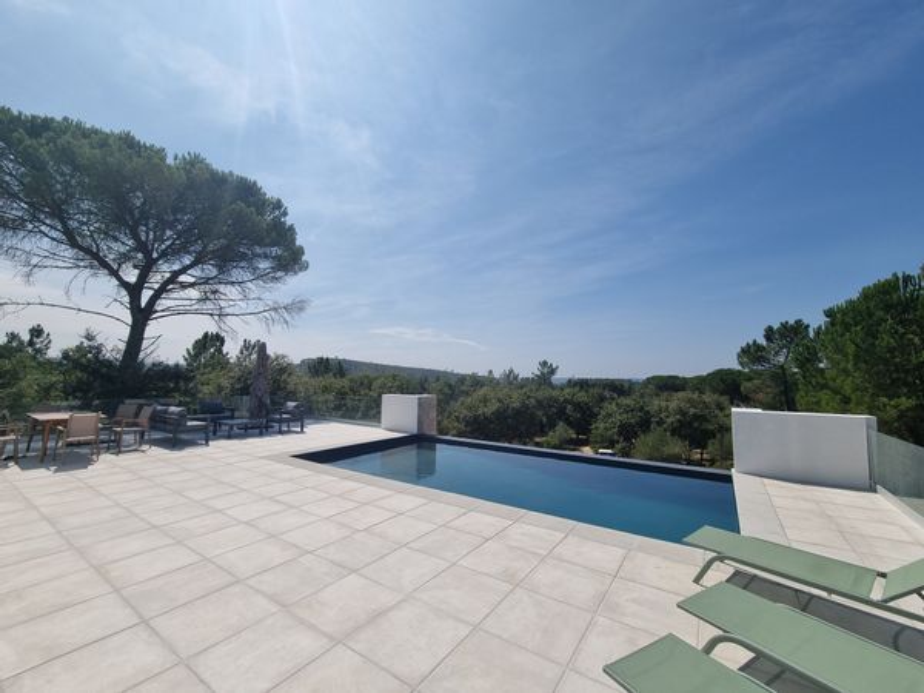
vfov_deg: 89.9
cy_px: 346
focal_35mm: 13
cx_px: 462
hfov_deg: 106.2
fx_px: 347
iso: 50
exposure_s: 1/4976
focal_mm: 2.2
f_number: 2.2
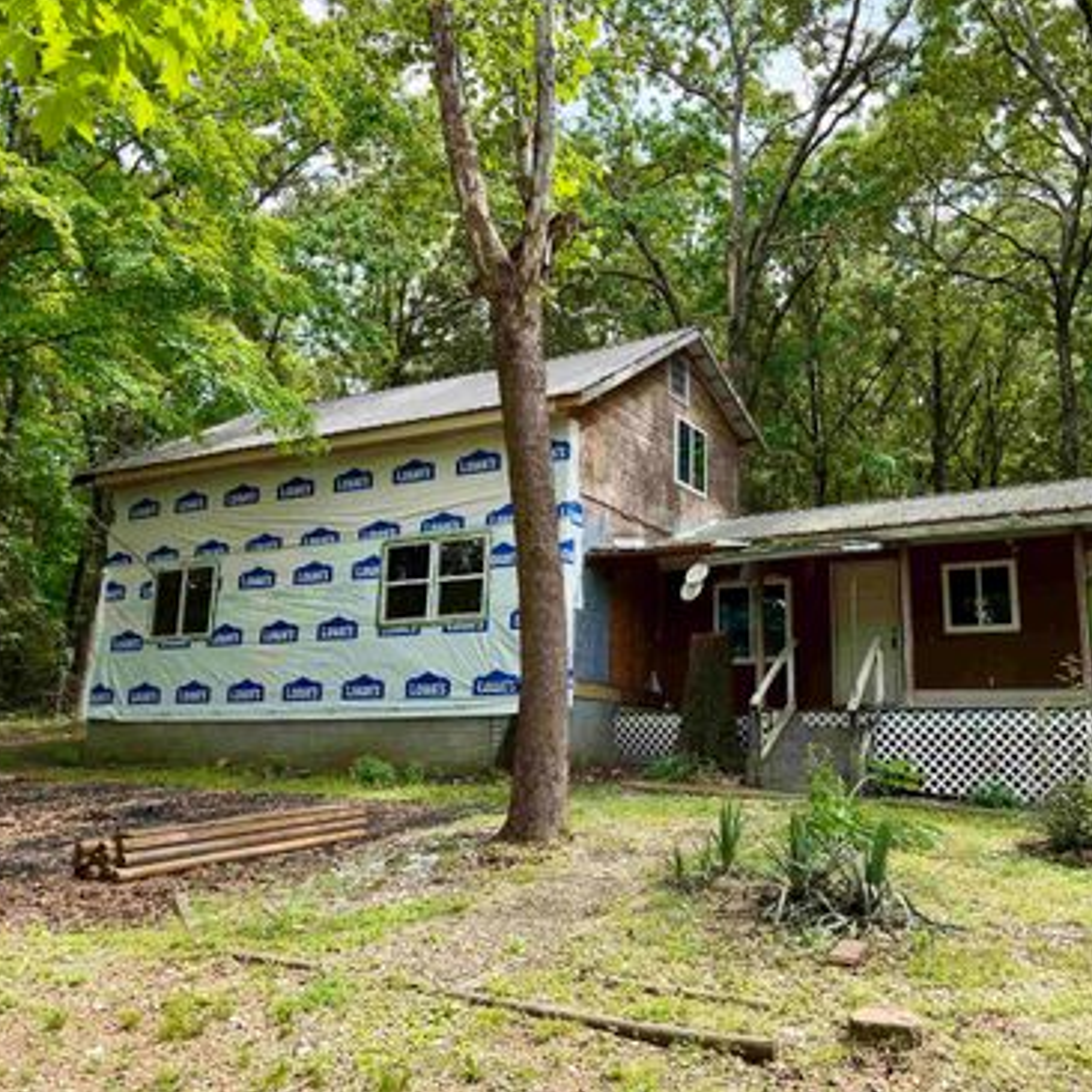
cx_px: 650
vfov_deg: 55.6
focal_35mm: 29
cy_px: 539
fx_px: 1035
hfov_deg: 55.3
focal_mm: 6.76
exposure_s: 1/1314
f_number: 1.78
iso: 100
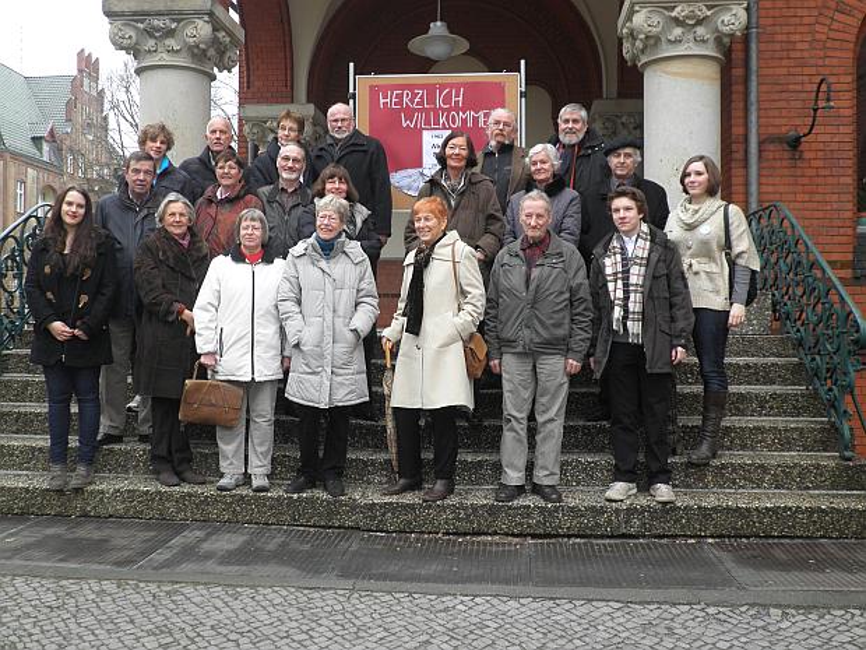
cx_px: 433
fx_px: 976
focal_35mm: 39
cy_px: 325
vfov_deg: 36.8
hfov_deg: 47.9
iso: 125
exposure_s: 1/60
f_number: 4
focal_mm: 7
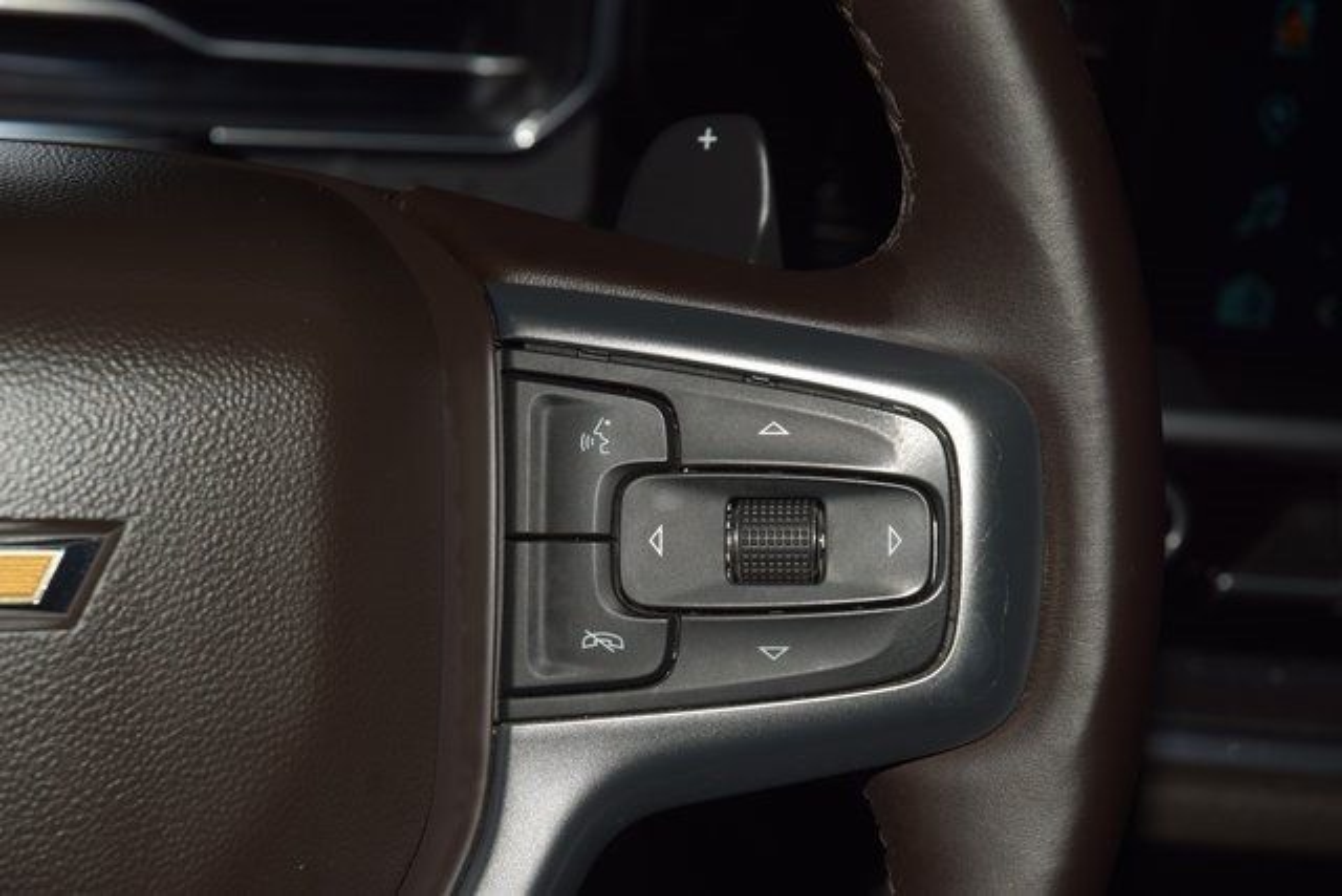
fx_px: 3915
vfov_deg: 13.0
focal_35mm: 105
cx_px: 671
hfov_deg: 19.5
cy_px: 448
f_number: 8
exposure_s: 1/125
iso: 100
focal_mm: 70
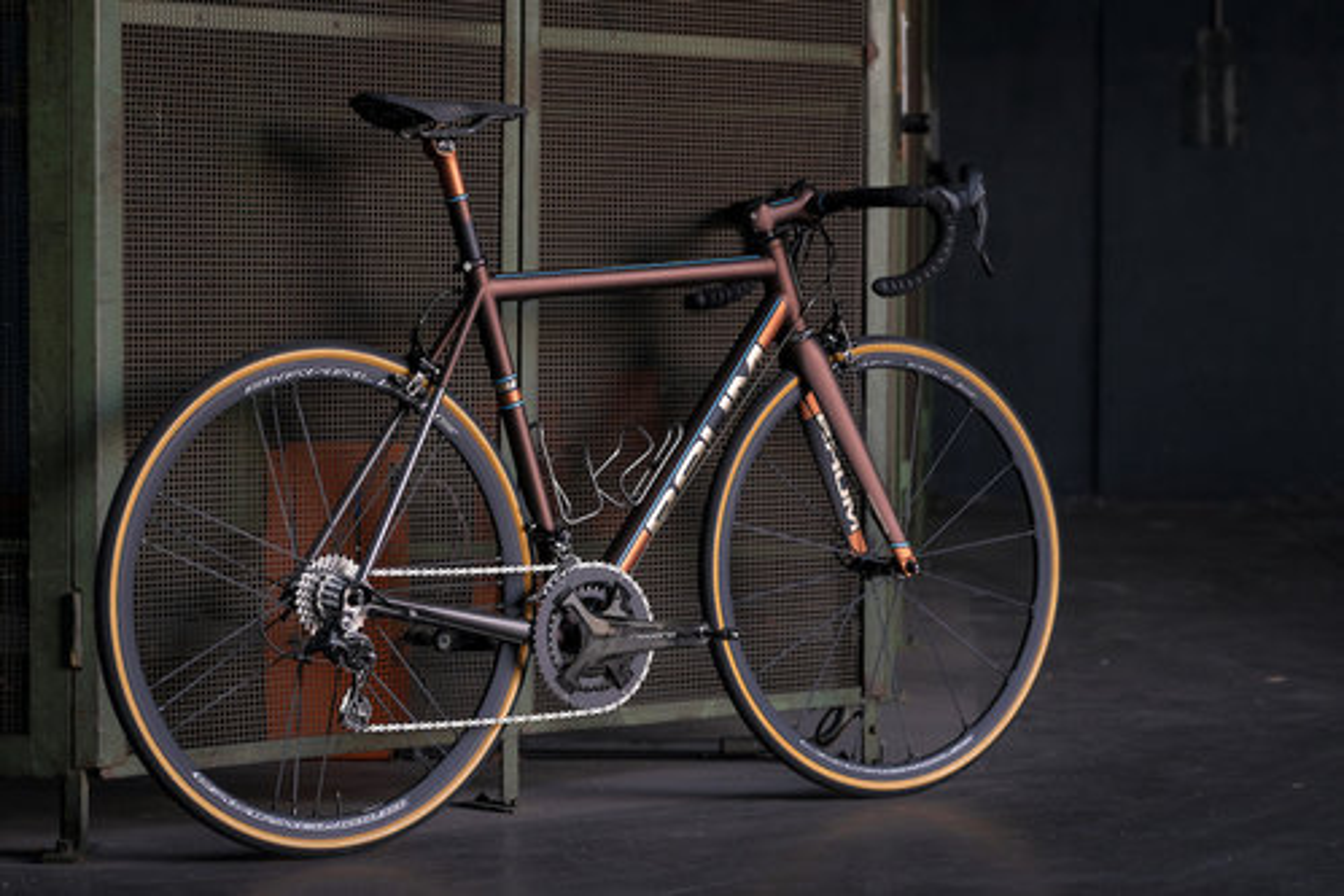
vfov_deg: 14.4
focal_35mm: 95
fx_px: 3547
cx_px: 672
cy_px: 448
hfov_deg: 21.5
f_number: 2.8
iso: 800
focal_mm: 63.4
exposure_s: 1/60
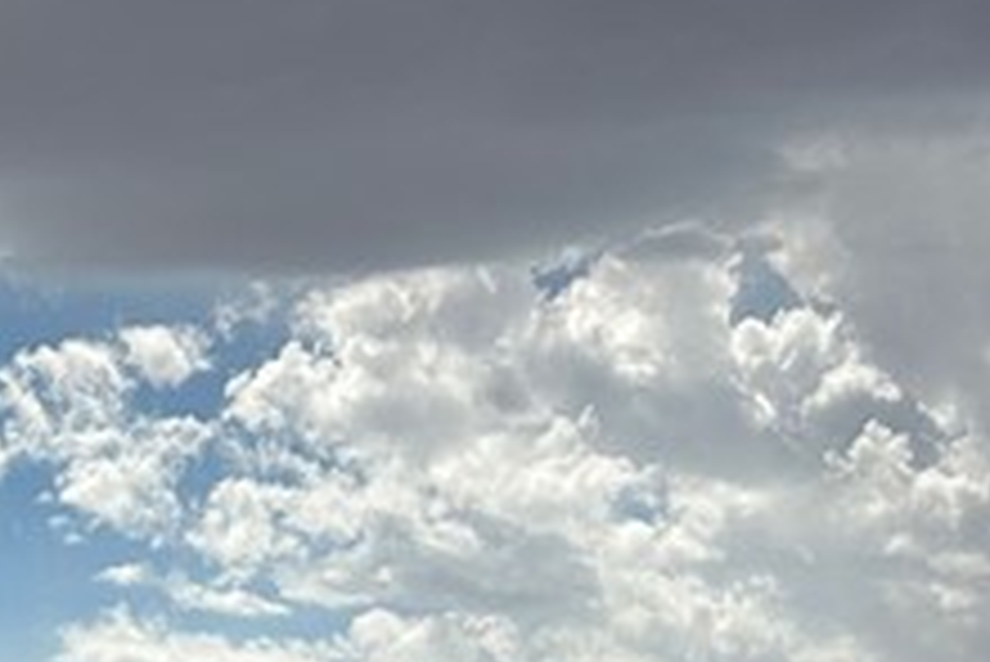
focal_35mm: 116
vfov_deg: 10.8
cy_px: 1301
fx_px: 3192
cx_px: -729
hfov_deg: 15.4
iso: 80
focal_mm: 6.86
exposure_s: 1/9709
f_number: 1.78
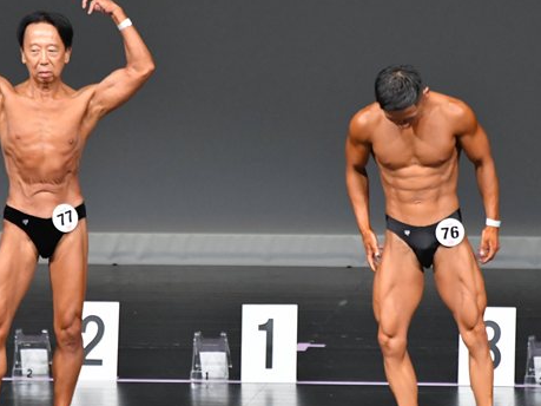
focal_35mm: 511
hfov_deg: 3.9
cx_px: 227
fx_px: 7984
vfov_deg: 2.9
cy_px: 236
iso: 5000
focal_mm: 210
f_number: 5.6
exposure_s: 1/400
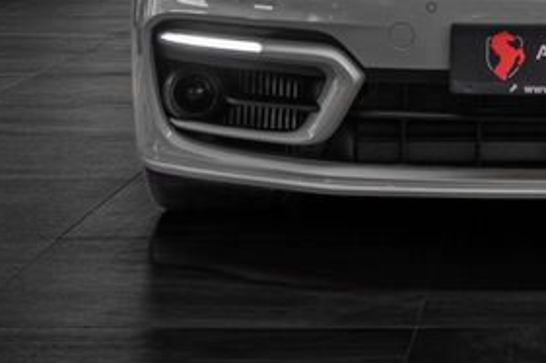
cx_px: 581
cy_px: -109
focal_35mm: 143
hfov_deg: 14.0
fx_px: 2173
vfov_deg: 9.4
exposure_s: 1/125
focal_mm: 35
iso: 400
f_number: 2.8
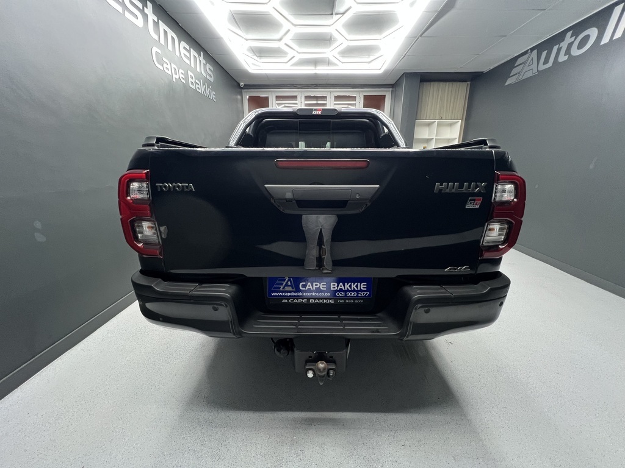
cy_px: 234
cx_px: 312
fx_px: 235
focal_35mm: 13
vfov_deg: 89.9
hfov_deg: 106.2
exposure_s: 1/50
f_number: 1.8
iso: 200
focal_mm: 1.57
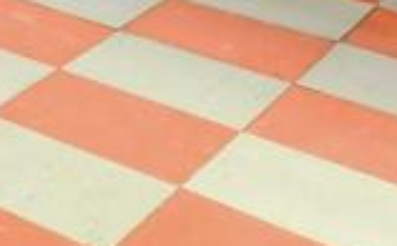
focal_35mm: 106
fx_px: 1144
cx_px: -706
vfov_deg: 9.6
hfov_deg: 12.3
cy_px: -488
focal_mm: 11
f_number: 7.1
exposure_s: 1/1.67
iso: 400
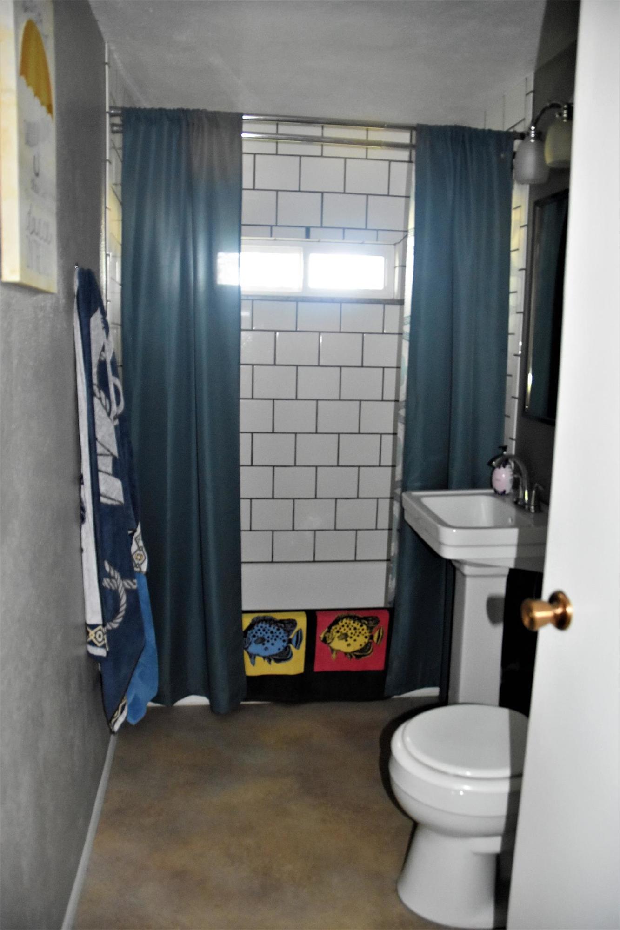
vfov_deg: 67.4
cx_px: 310
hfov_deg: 47.9
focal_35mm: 27
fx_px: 698
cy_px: 465
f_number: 3.5
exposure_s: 1/60
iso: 2800
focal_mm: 18
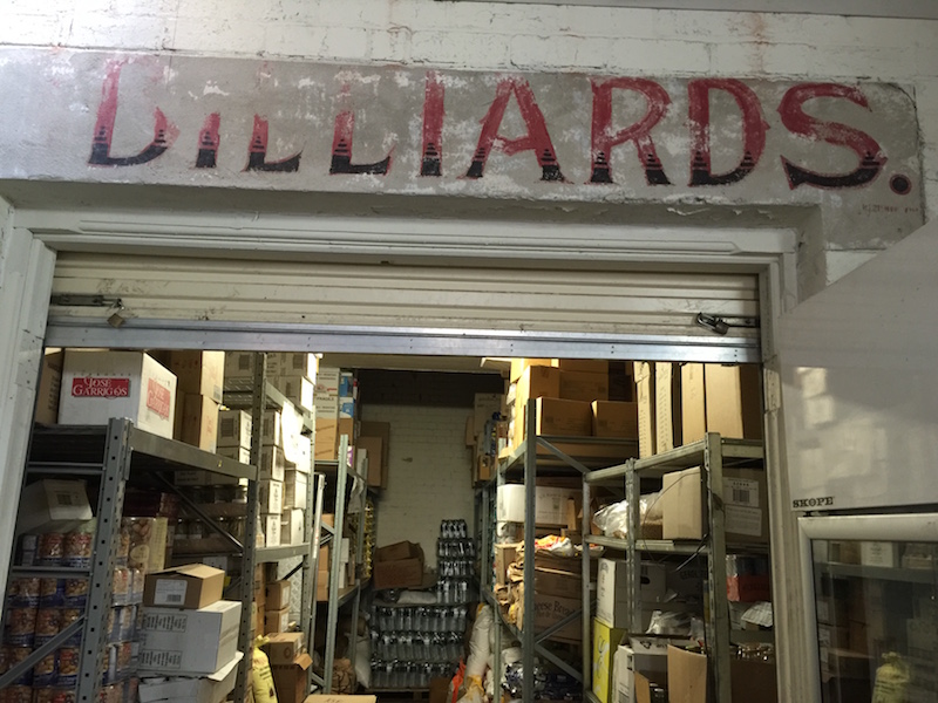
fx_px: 786
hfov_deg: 61.7
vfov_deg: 48.2
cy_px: 352
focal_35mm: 29
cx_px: 469
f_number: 2.2
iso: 125
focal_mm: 4.15
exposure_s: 1/17
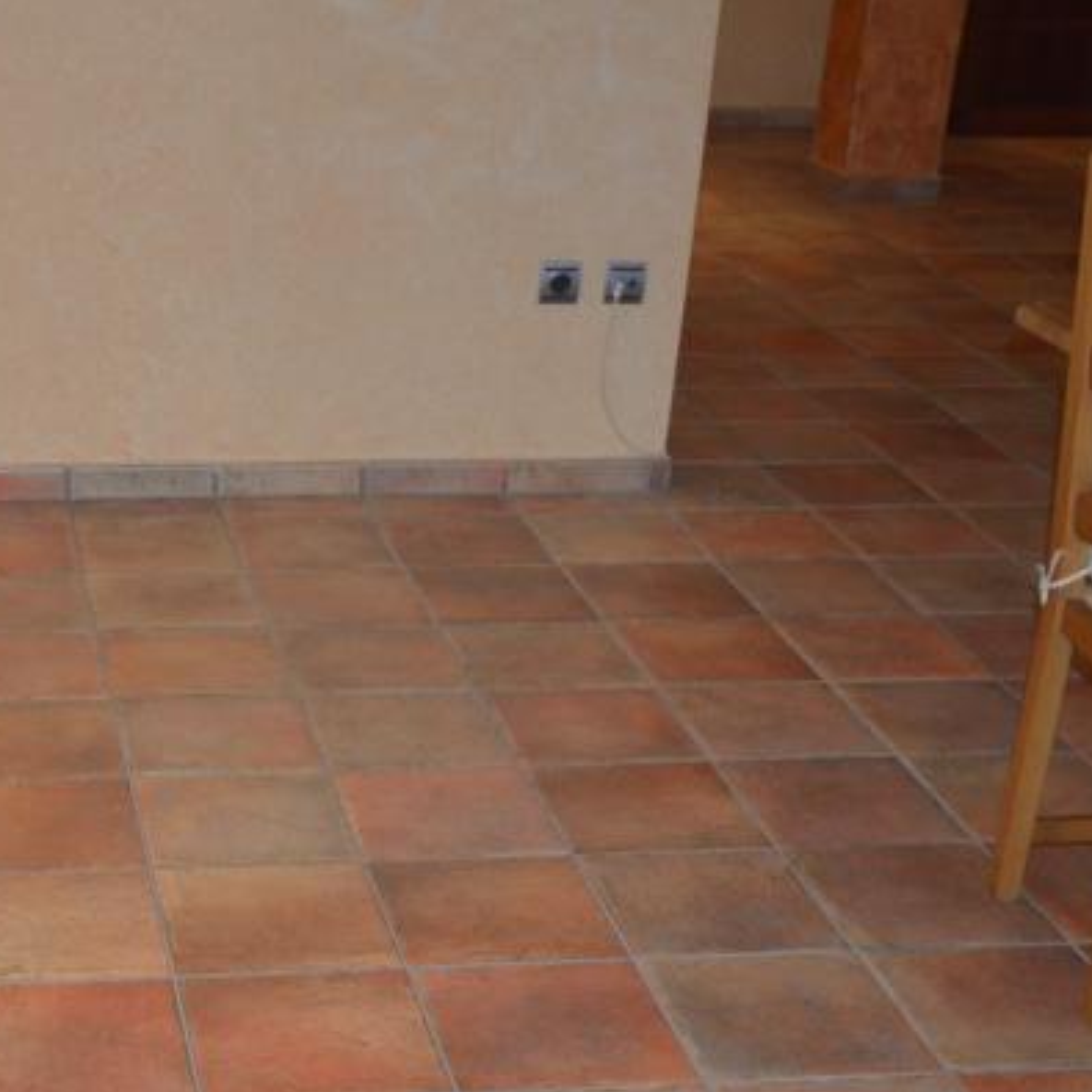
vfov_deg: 25.7
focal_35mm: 66
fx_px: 2356
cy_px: 845
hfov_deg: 25.7
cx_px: 229
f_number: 5.6
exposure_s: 1/60
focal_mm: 20
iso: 800
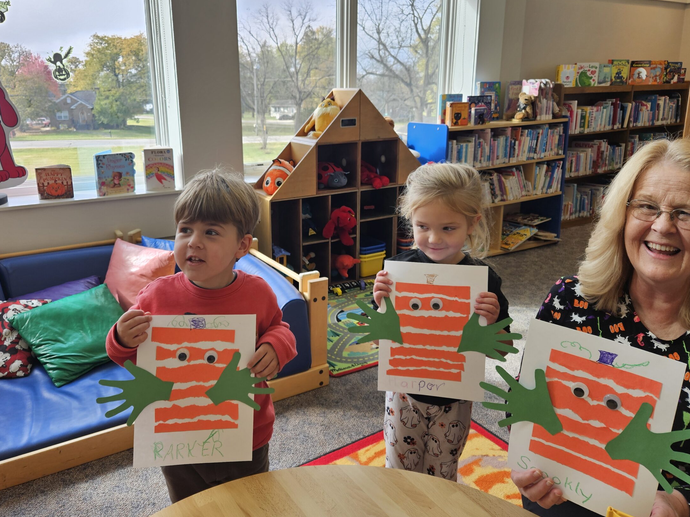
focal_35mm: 27
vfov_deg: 51.2
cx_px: 312
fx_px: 538
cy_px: 220
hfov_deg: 65.2
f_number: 1.8
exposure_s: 1/120
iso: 32
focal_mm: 5.4
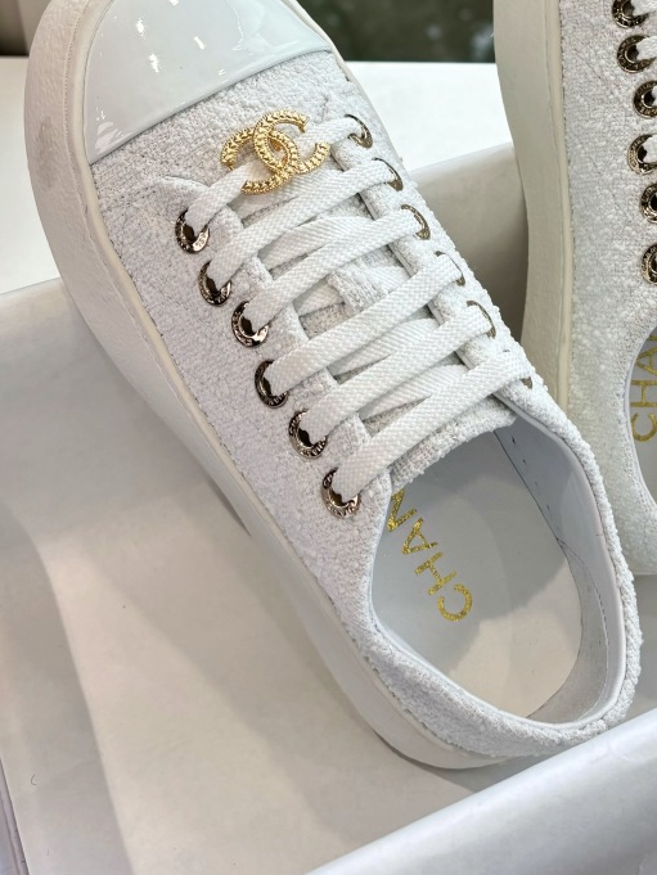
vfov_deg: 33.3
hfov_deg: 26.2
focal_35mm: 55
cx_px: 490
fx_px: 1391
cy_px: 104
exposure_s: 1/195
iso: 40
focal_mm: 5.96
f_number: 1.6
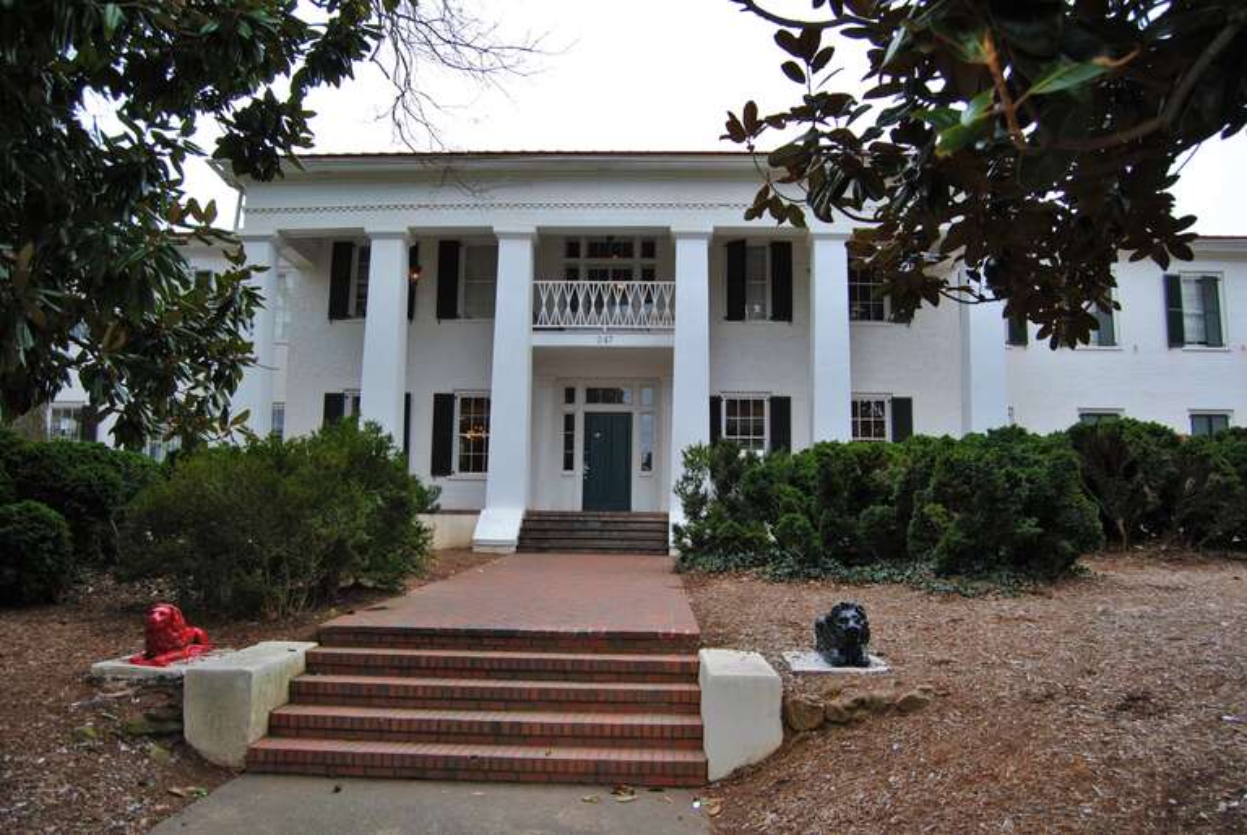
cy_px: 418
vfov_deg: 48.0
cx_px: 624
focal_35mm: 27
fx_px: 936
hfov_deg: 67.3
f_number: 5.6
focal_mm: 18
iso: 125
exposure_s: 1/125
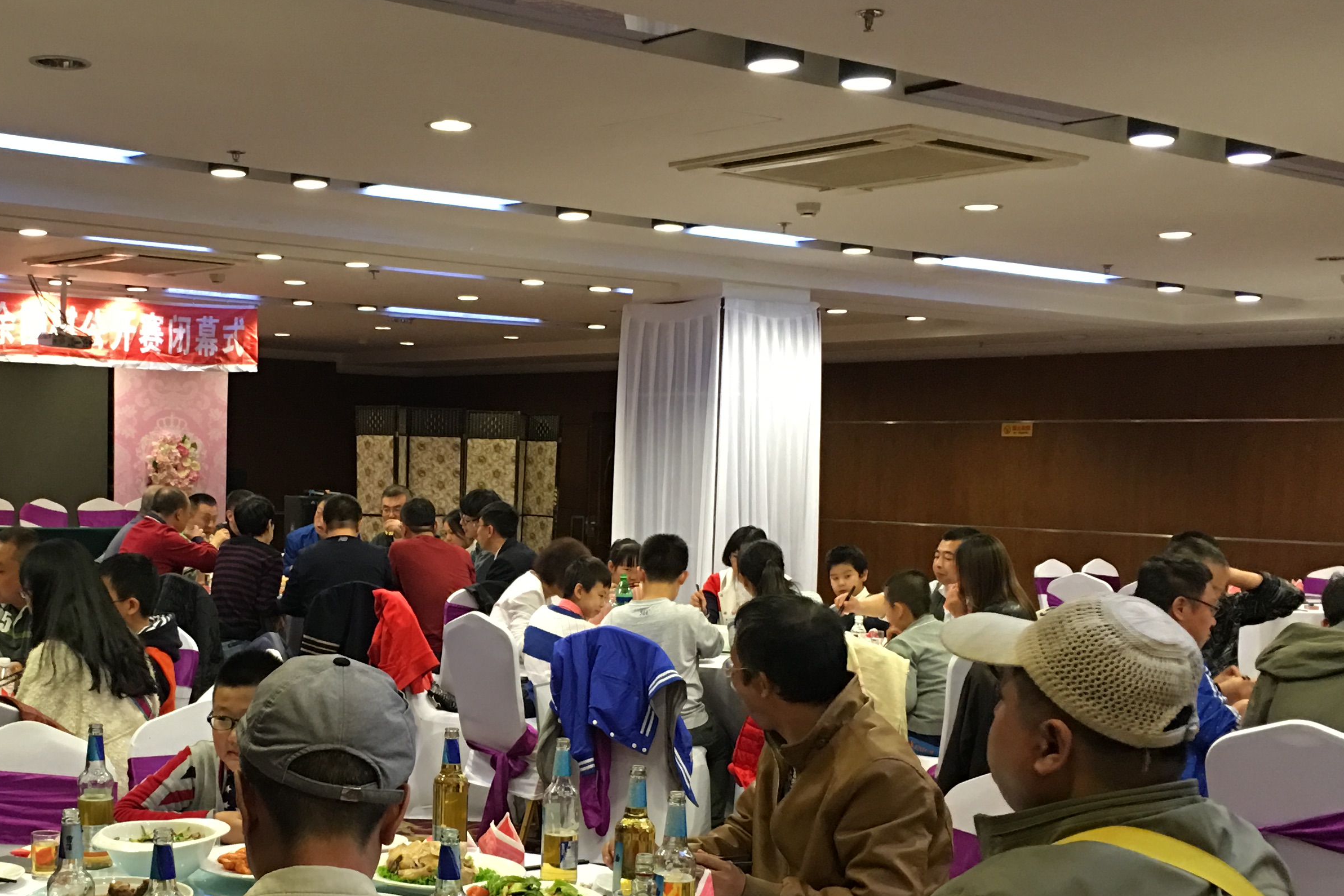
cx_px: 409
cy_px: 631
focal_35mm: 51
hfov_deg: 38.3
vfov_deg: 26.3
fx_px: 1904
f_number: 2.2
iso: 100
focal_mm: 4.15
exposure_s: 1/8
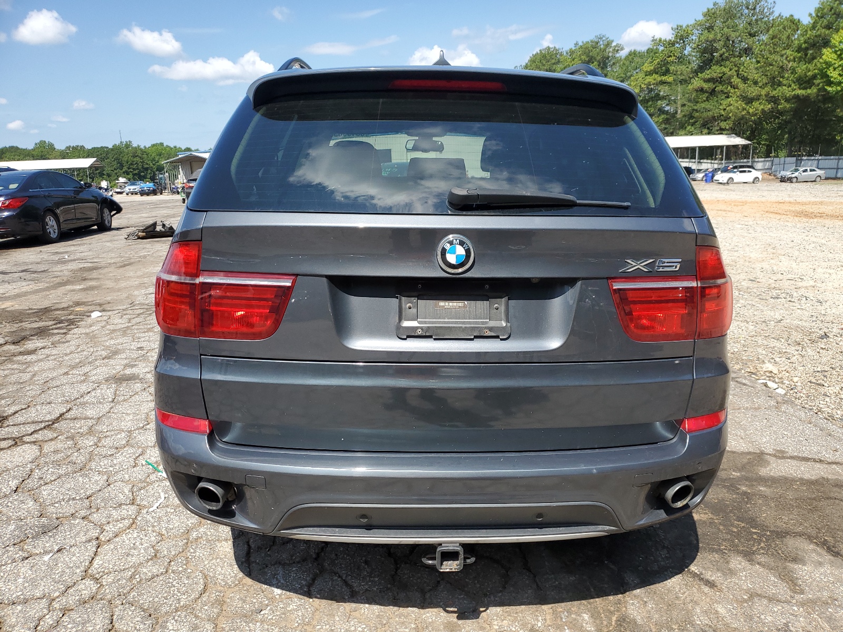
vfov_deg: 53.1
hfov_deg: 67.3
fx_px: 633
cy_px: 316
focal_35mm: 26
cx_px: 422
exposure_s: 1/2000
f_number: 1.5
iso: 50
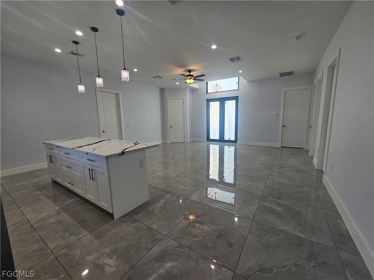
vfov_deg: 89.9
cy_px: 140
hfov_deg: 106.2
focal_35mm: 13
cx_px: 187
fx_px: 140
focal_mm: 2.2
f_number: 2.2
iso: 80
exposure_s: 1/120
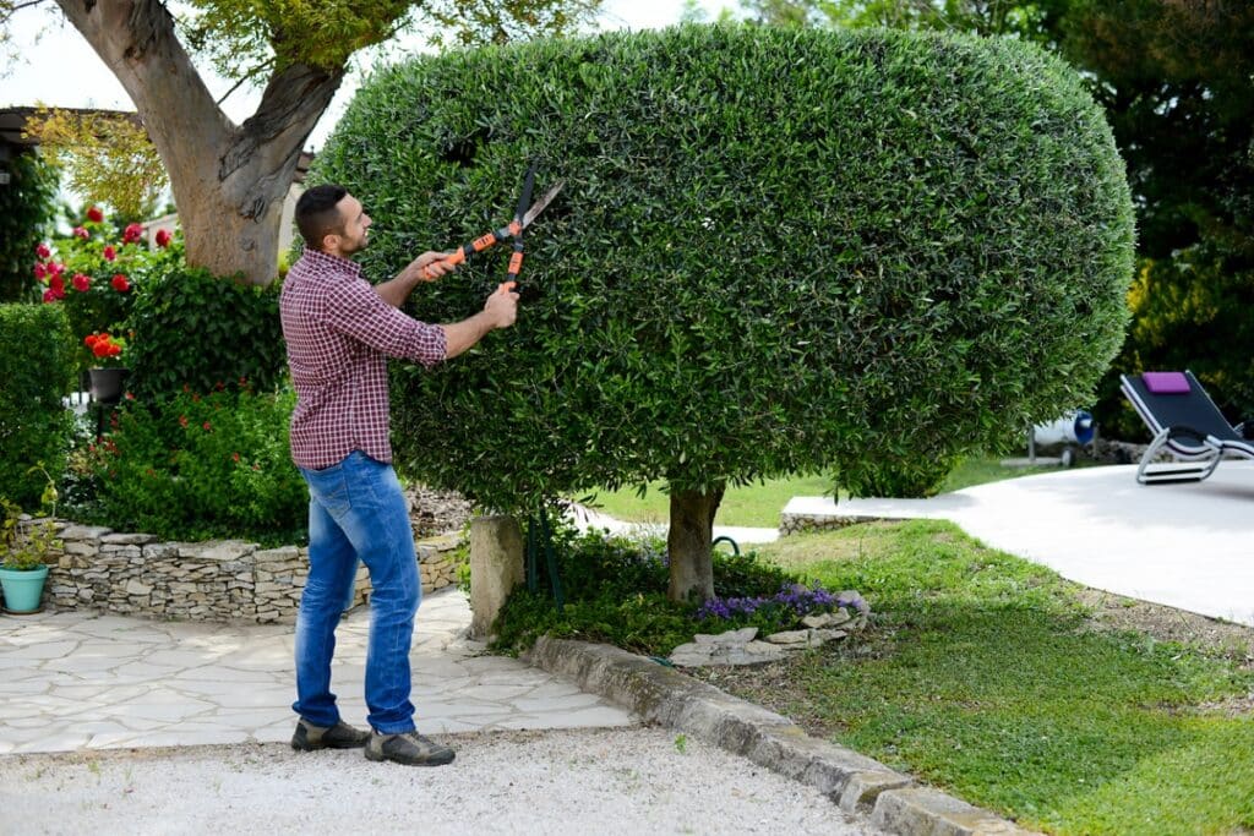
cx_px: 627
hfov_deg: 39.6
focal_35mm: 50
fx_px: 1742
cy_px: 418
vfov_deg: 27.0
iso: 100
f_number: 2.8
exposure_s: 1/1000
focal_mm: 50
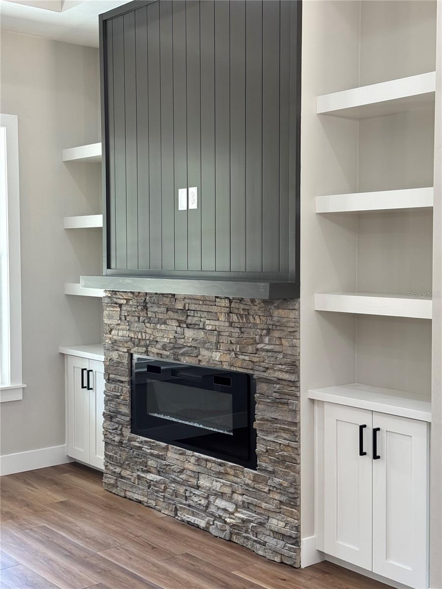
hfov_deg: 30.3
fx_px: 817
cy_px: 294
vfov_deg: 39.7
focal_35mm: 48
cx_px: 221
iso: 80
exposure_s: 1/120
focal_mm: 6.76
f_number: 1.78
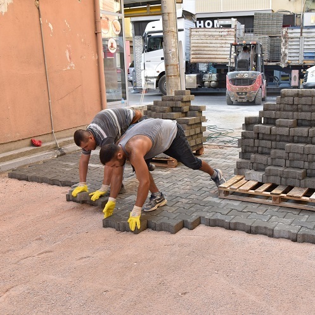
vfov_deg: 41.9
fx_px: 412
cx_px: 194
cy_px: 158
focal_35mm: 40
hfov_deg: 41.6
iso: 800
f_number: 7.1
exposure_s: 1/200
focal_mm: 31
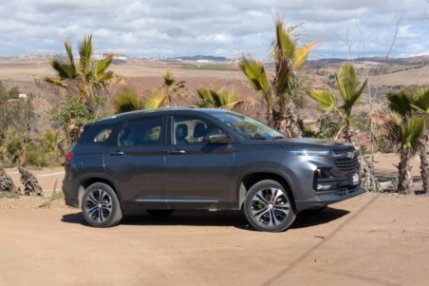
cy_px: 139
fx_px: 643
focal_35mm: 54
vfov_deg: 25.0
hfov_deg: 36.9
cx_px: 215
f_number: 1.89
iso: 50
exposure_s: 1/2132
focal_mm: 5.43
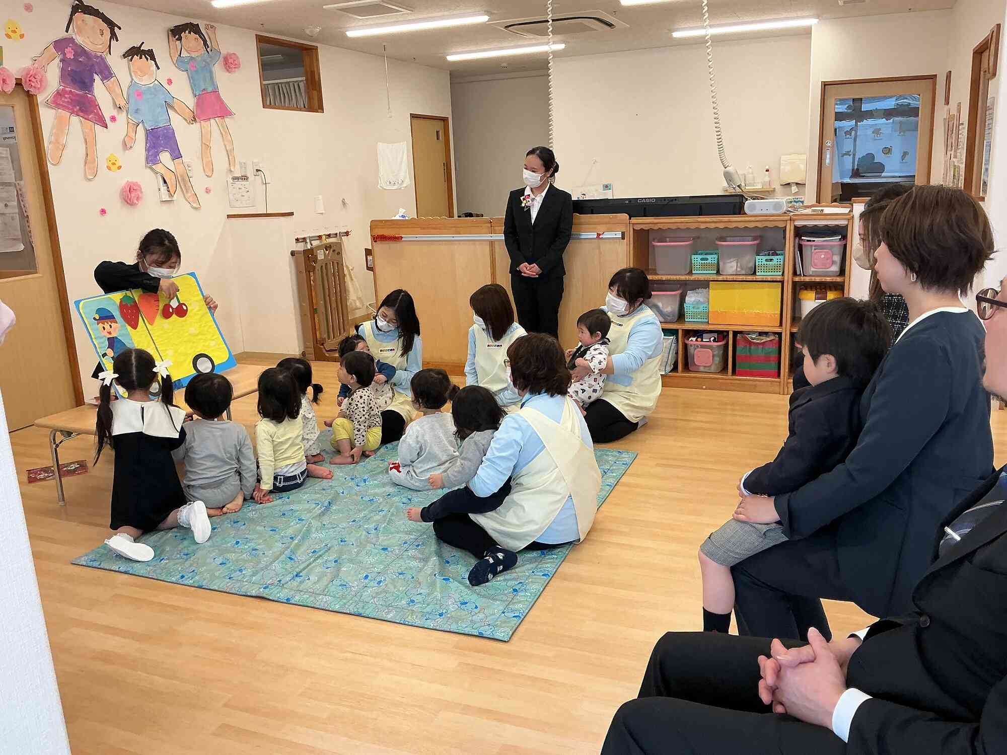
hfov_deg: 61.7
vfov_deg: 48.2
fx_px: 844
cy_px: 378
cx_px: 504
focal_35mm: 29
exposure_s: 1/120
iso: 50
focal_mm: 3
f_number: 1.8
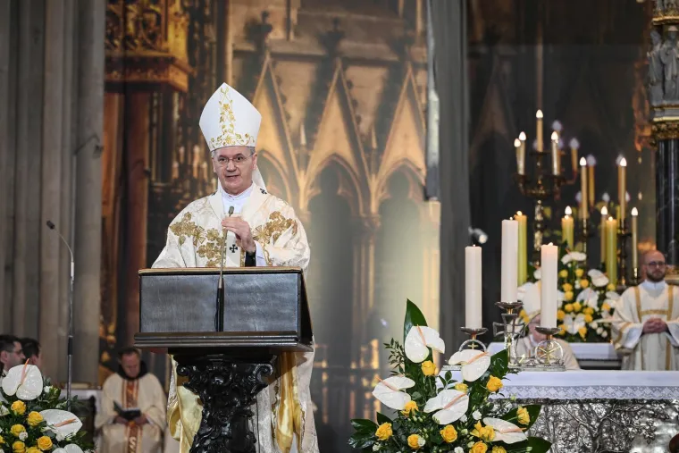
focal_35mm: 120
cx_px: 340
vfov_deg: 11.4
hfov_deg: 17.1
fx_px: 2264
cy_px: 226
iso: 2000
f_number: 4
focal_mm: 120
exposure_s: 1/500
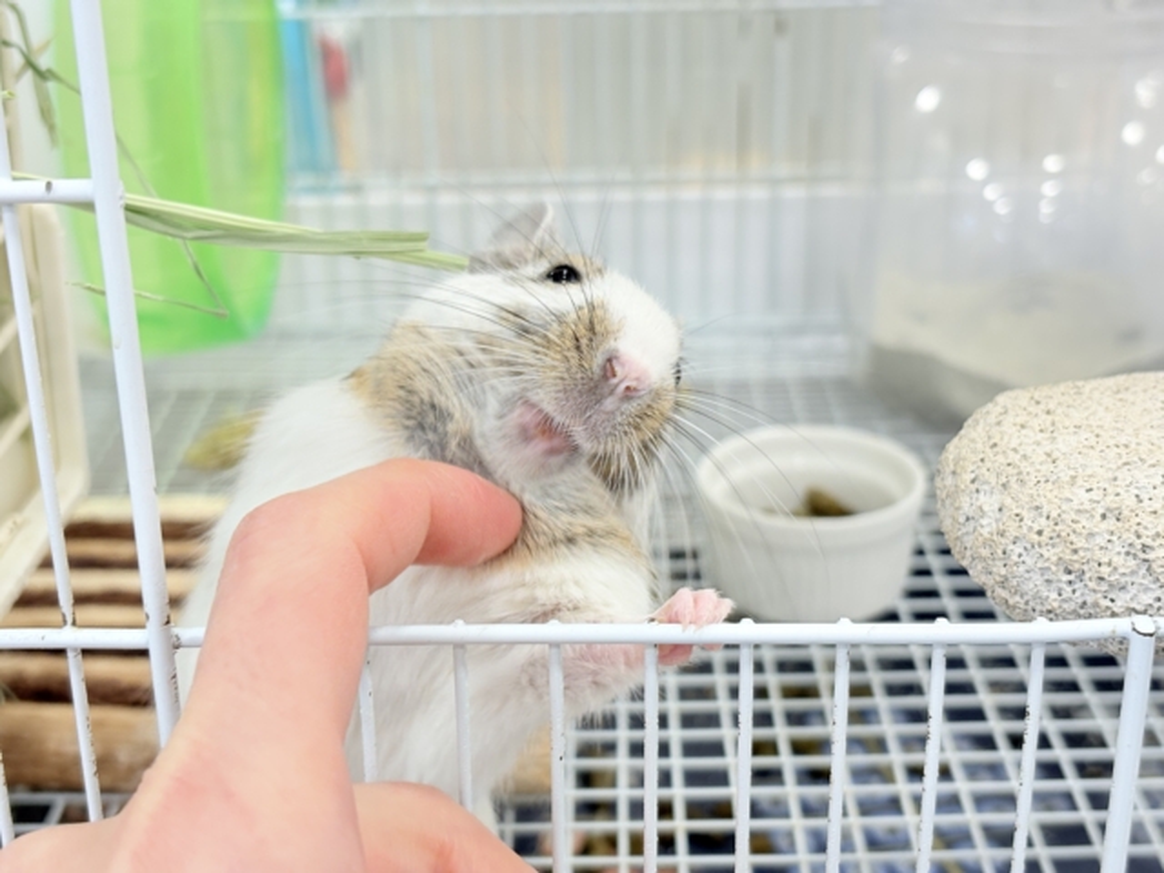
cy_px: 436
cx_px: 582
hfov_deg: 36.8
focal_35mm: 52
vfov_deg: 28.0
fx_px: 1749
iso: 64
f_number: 1.6
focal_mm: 5.96
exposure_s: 1/50
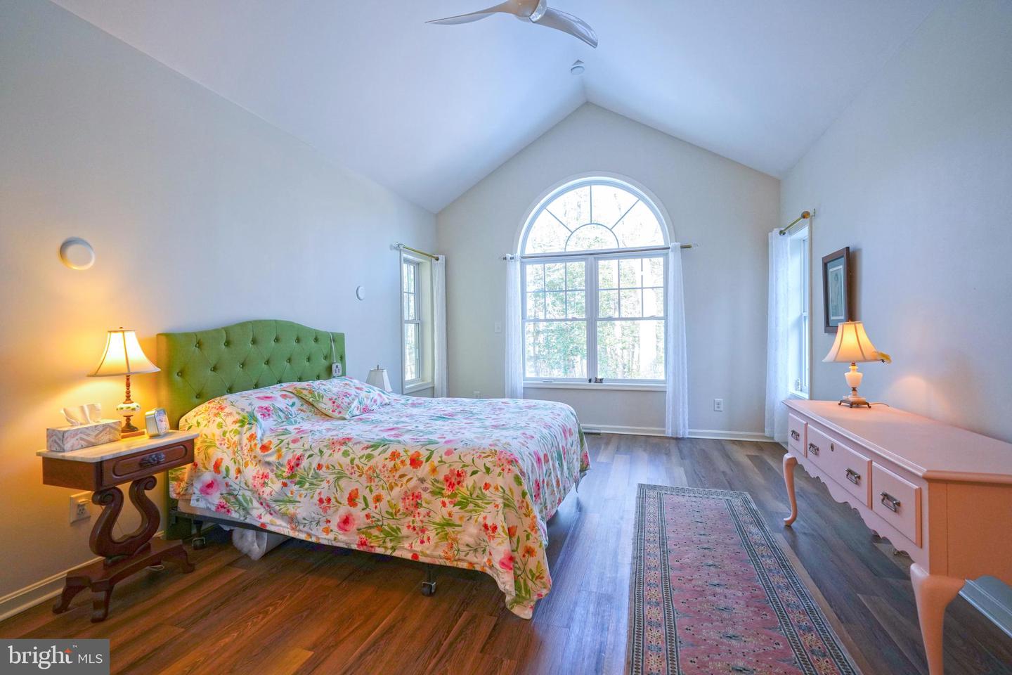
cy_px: 338
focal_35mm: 16
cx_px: 506
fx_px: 450
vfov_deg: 73.7
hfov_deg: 96.7
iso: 1000
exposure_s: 1/160
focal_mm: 16
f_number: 4
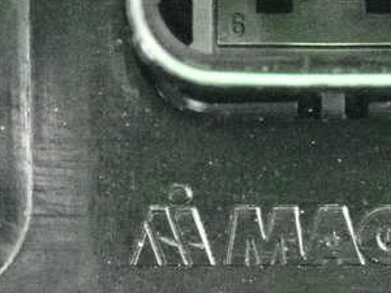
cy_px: 4
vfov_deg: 7.9
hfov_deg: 10.5
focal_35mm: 188
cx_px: 344
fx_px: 2124
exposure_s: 1/100
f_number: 4.7
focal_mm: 16.79
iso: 12800
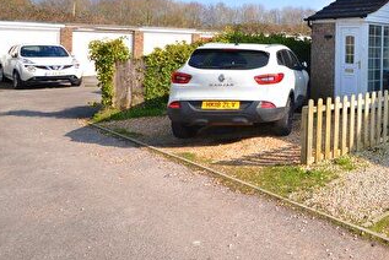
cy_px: 39
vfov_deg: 38.0
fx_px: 357
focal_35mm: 33
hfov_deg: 45.0
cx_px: 416
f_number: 6.3
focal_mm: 10
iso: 100
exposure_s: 1/250
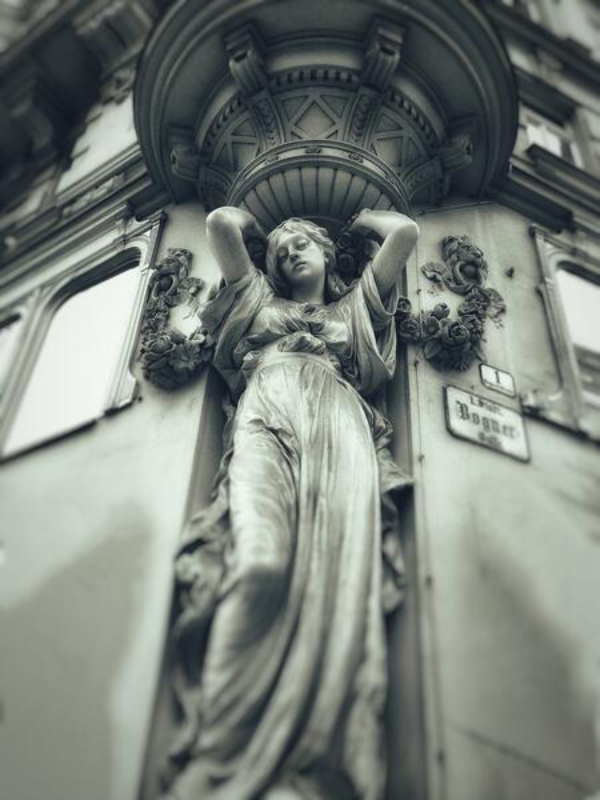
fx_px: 763
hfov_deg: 42.9
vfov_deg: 55.4
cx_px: 300
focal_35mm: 33
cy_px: 400
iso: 50
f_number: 2.4
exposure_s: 1/371
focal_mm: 4.12
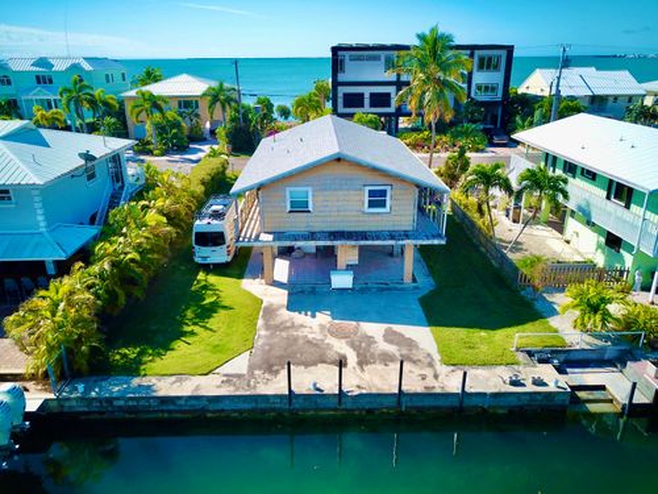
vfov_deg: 53.1
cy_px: 247
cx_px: 329
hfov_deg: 67.3
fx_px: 494
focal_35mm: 26
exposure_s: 1/774
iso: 100
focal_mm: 4.73
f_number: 2.2
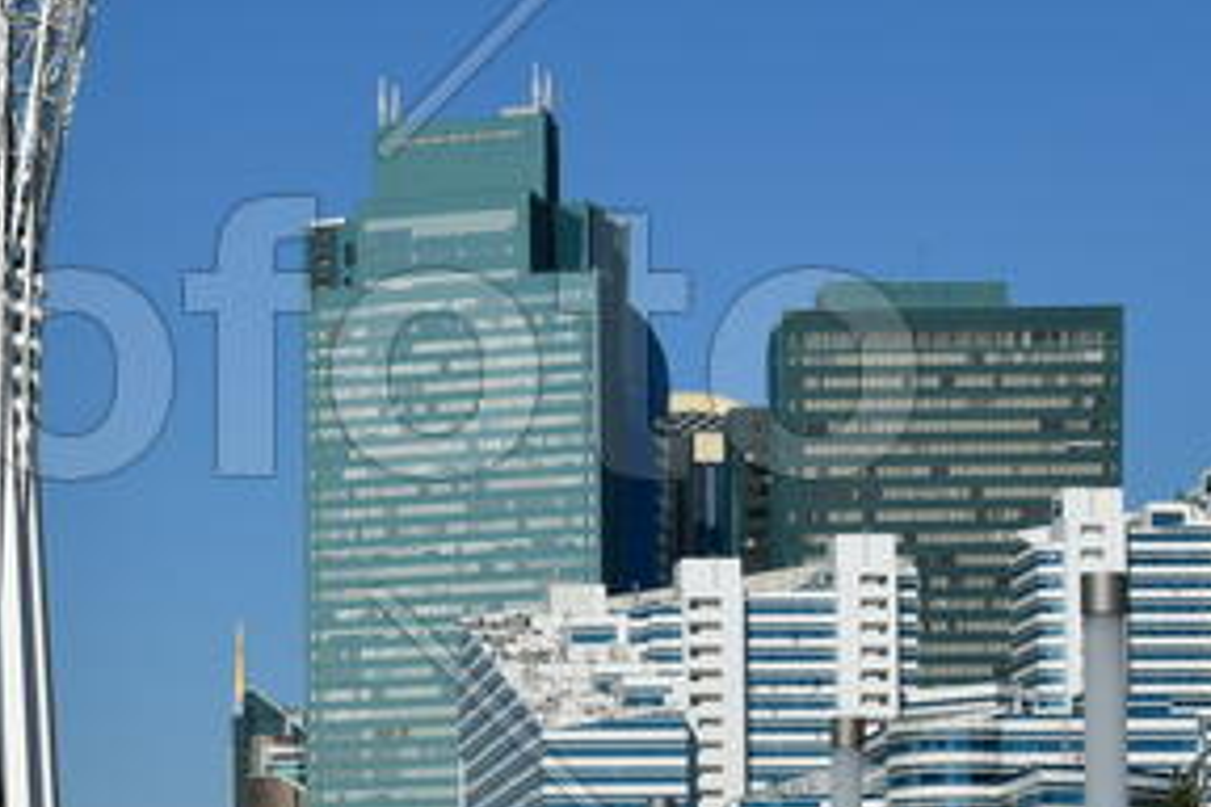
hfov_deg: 16.0
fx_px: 4272
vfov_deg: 10.8
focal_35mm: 127
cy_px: 374
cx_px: 156
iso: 100
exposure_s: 1/500
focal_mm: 28
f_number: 9
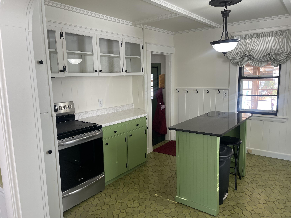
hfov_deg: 69.4
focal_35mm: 25
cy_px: 109
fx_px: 210
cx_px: 146
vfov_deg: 54.9
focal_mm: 5.1
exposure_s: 1/121
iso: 100
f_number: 1.6
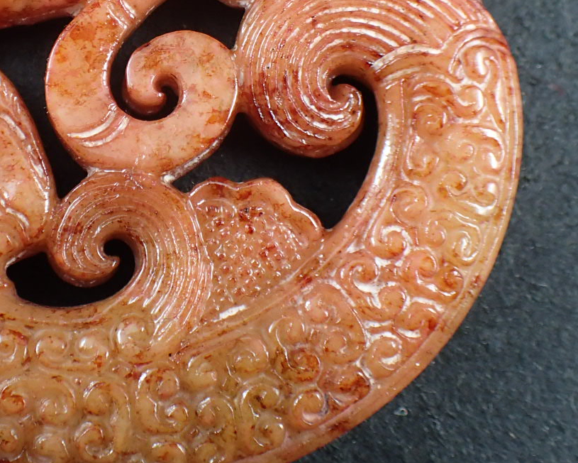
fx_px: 1180
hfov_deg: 26.9
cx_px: 101
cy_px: 56
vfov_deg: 21.7
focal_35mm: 69
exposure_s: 1/125
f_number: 2.3
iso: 160
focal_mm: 5.5
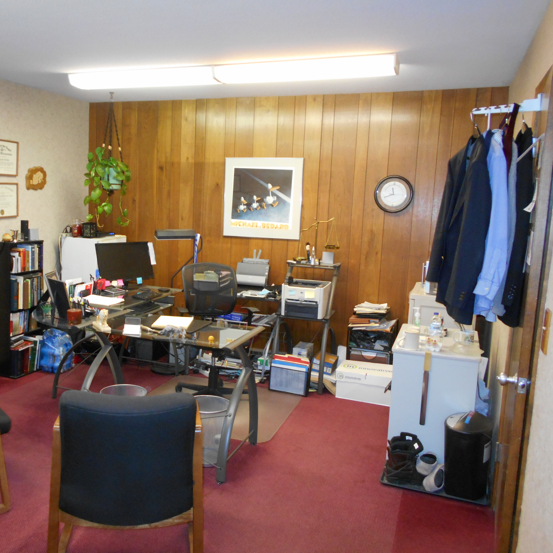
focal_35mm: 31
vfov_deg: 52.5
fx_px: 560
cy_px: 279
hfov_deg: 51.8
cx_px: 199
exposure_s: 1/25
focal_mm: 4.6
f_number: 3.2
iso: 320
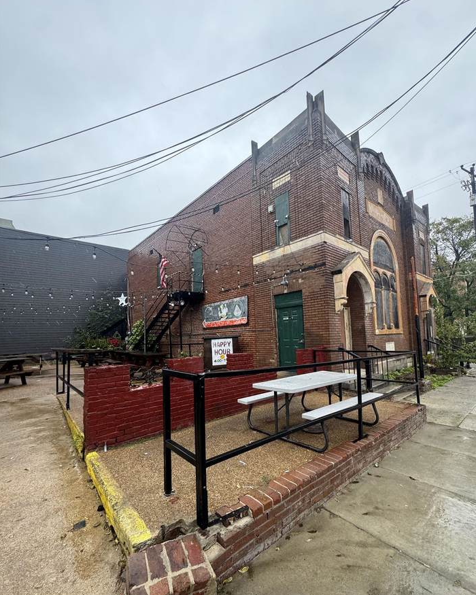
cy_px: 321
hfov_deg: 84.0
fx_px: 264
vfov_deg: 96.6
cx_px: 243
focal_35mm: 15
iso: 40
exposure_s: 1/138
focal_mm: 2.22
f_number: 2.2
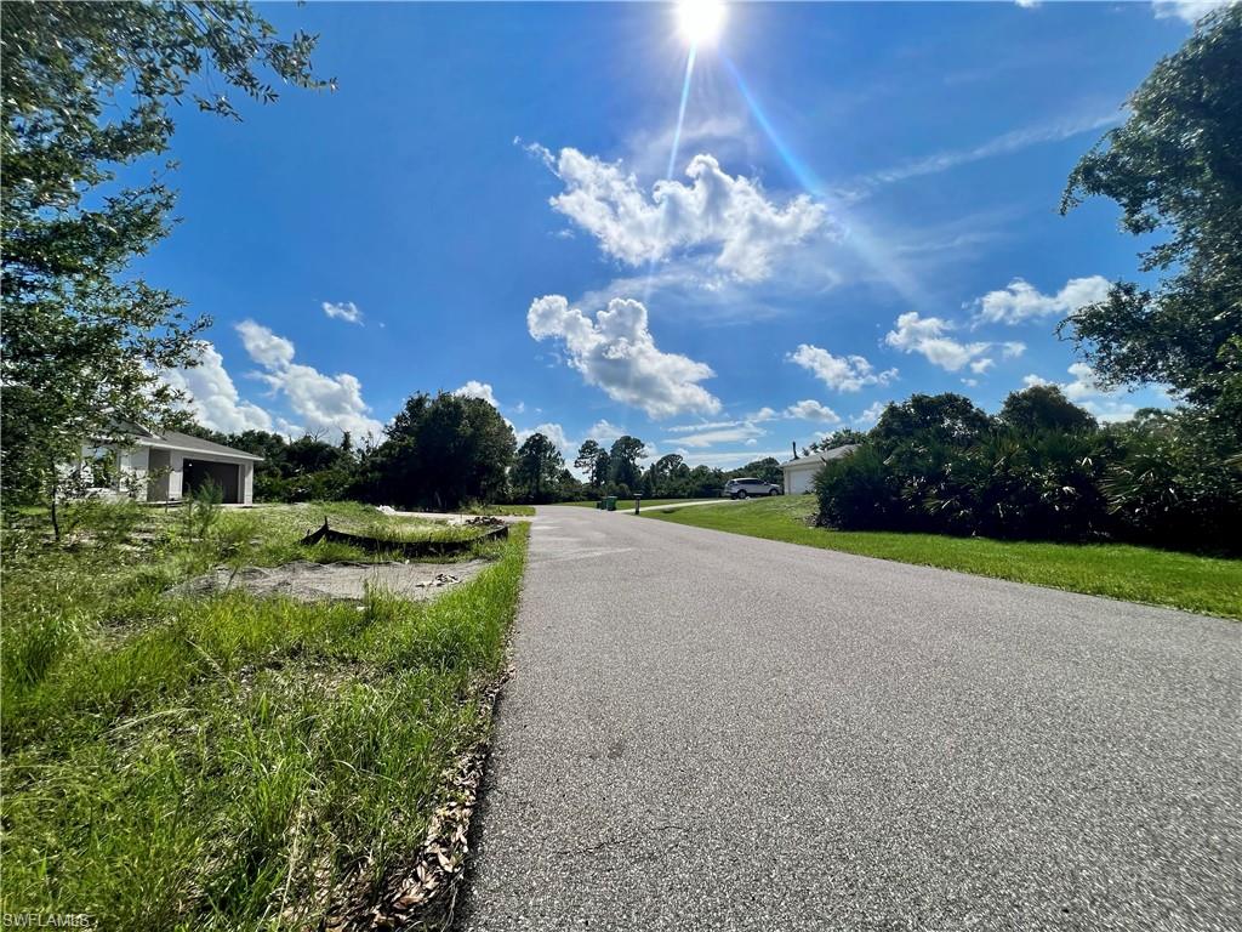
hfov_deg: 106.2
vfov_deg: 89.9
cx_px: 621
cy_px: 466
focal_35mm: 13
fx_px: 466
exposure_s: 1/4587
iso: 32
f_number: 1.8
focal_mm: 1.57
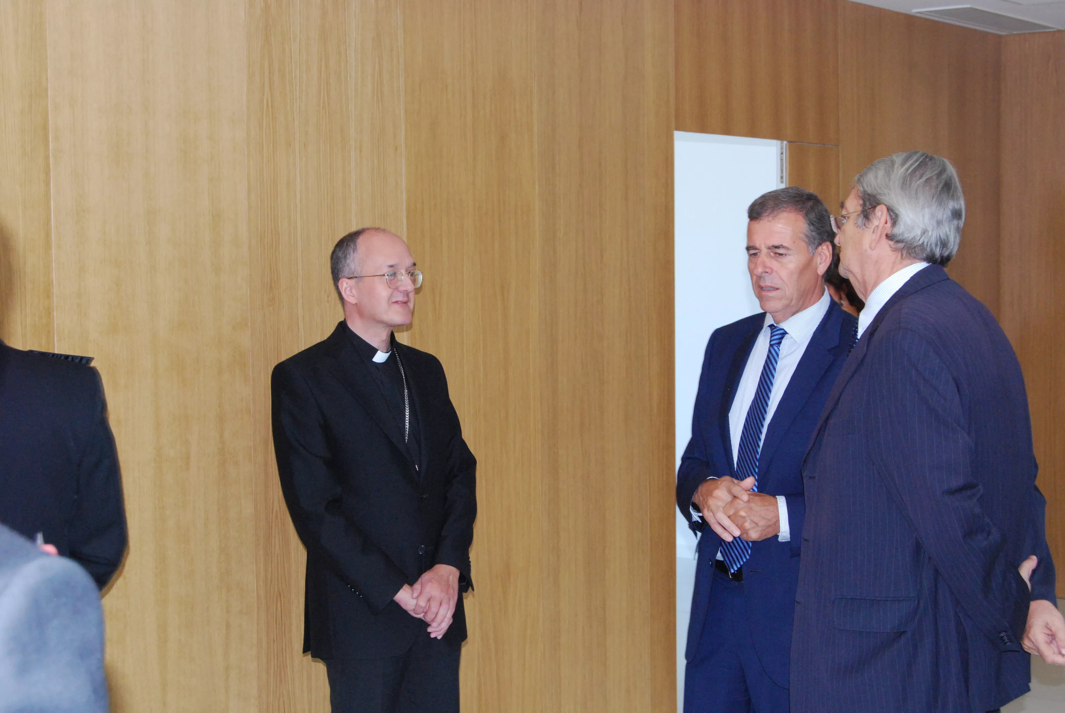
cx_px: 532
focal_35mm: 60
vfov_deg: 22.7
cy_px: 356
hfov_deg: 33.4
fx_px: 1777
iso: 1250
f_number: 5
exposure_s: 1/60
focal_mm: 40
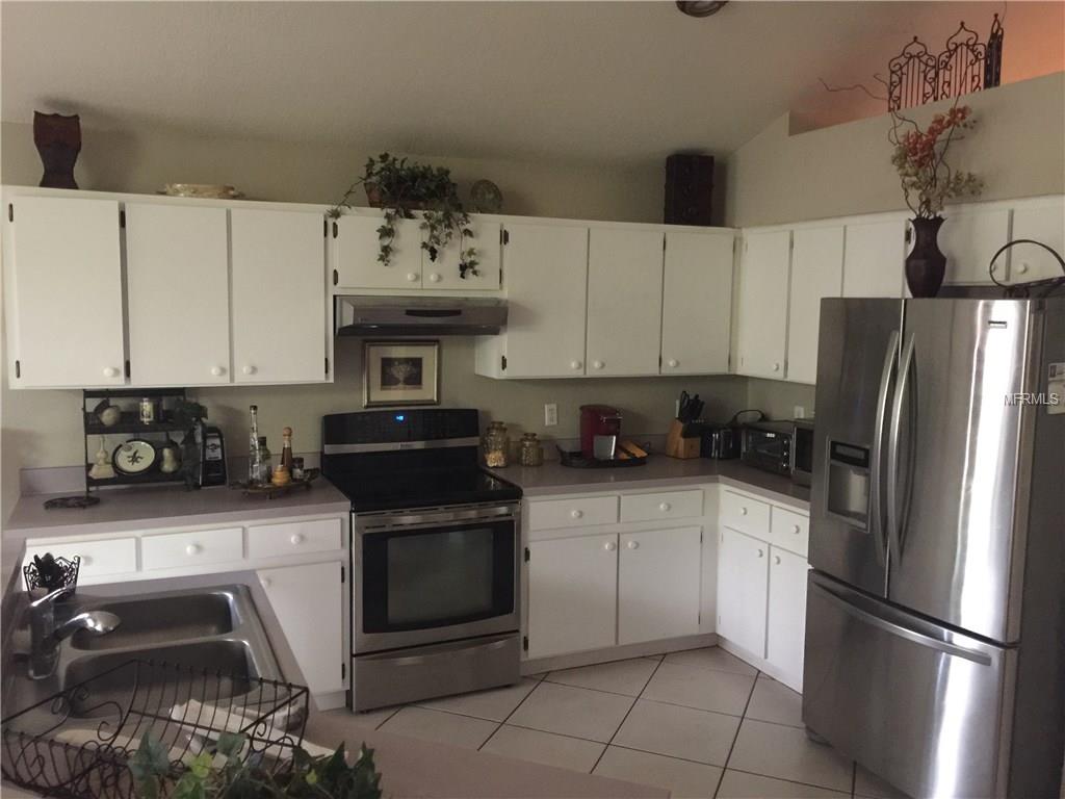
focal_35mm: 29
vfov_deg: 48.2
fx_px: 892
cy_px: 400
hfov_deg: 61.7
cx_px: 532
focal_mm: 4.15
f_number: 2.2
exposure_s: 1/4
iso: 125
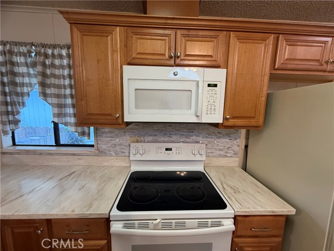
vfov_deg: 85.7
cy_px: 126
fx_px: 135
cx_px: 167
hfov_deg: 102.1
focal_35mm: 14
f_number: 2.2
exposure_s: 1/60
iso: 320
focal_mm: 2.22
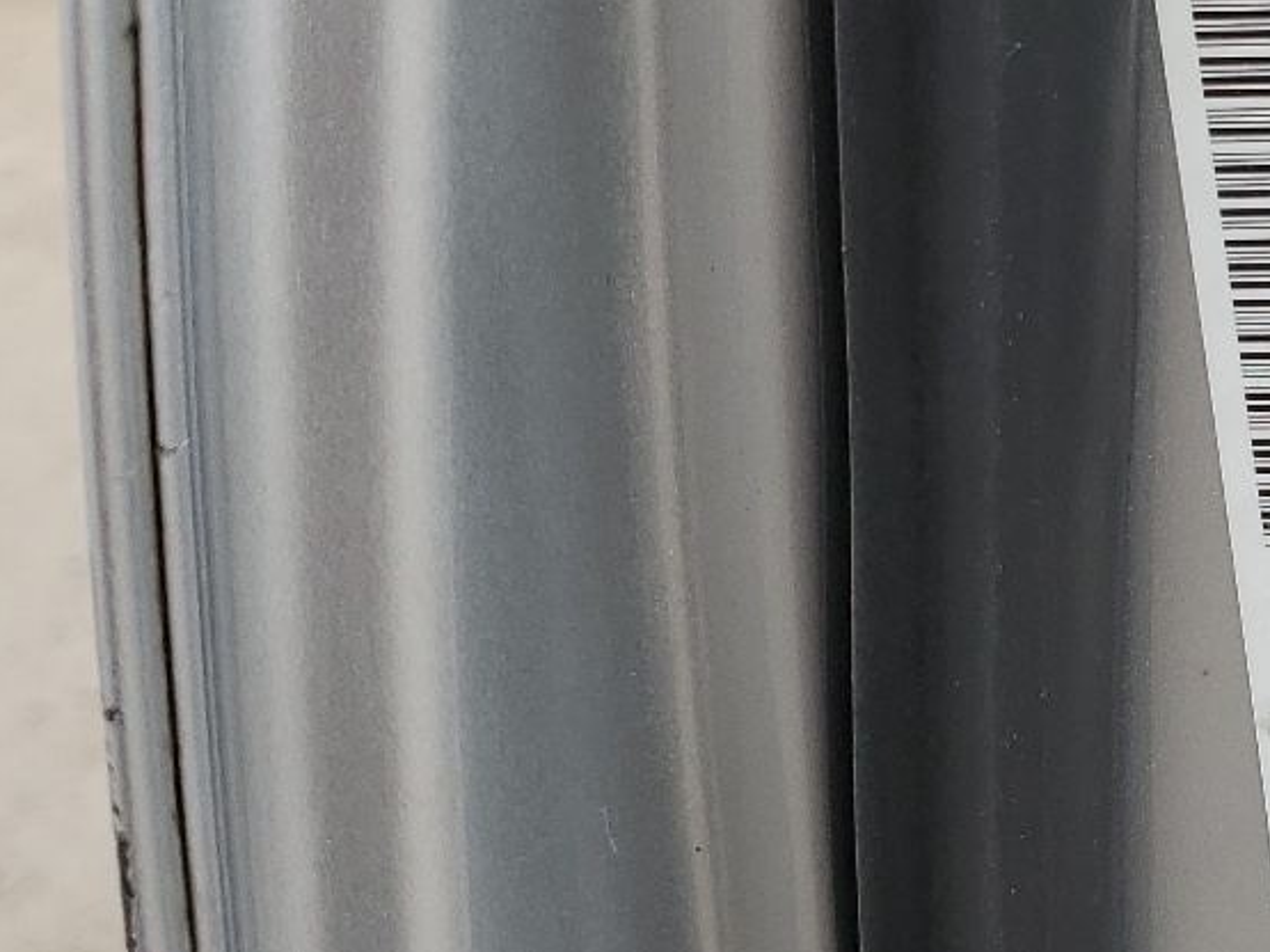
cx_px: 1515
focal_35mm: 75
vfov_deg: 19.6
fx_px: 2751
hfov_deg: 23.8
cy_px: 419
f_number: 1.5
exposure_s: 1/1250
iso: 50
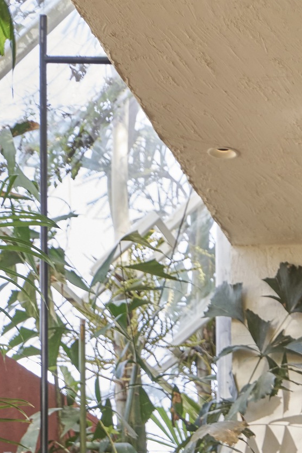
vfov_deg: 17.1
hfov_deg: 12.1
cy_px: 696
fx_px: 1346
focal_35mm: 107
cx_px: 471
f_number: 5.6
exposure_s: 1/100
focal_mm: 30
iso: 640
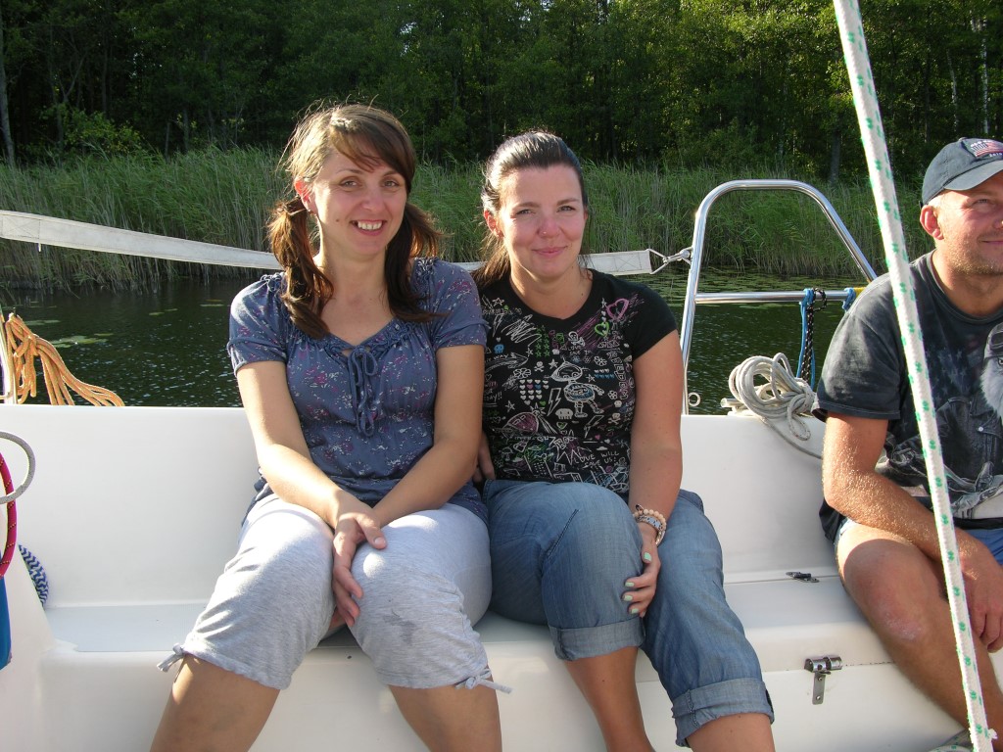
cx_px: 502
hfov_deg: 52.6
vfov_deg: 40.7
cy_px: 376
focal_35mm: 35
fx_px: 1014
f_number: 4.5
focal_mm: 8.9
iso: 50
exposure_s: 1/120
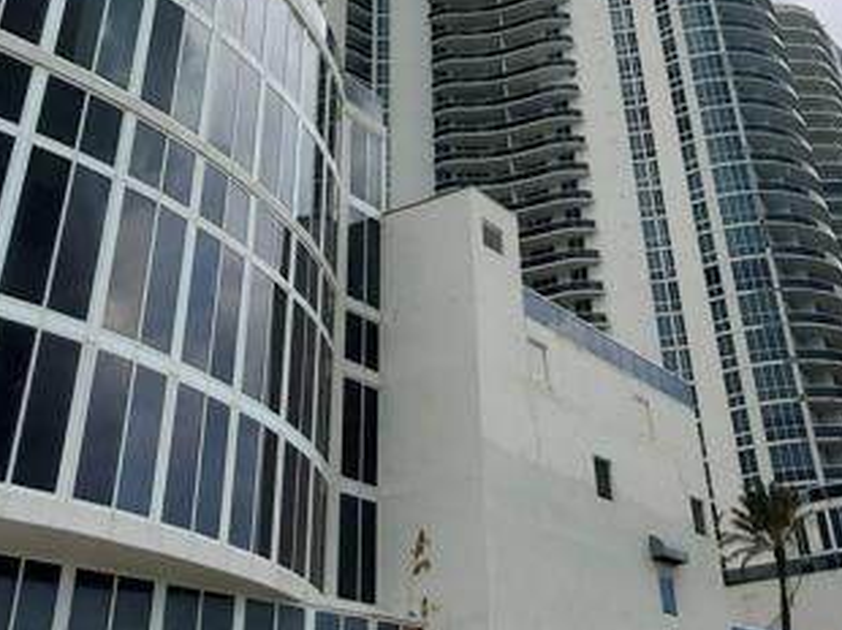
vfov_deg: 29.7
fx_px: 1045
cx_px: 464
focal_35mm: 43
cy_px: -84
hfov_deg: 43.8
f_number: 2.2
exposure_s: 1/699
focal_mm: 1.8
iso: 50
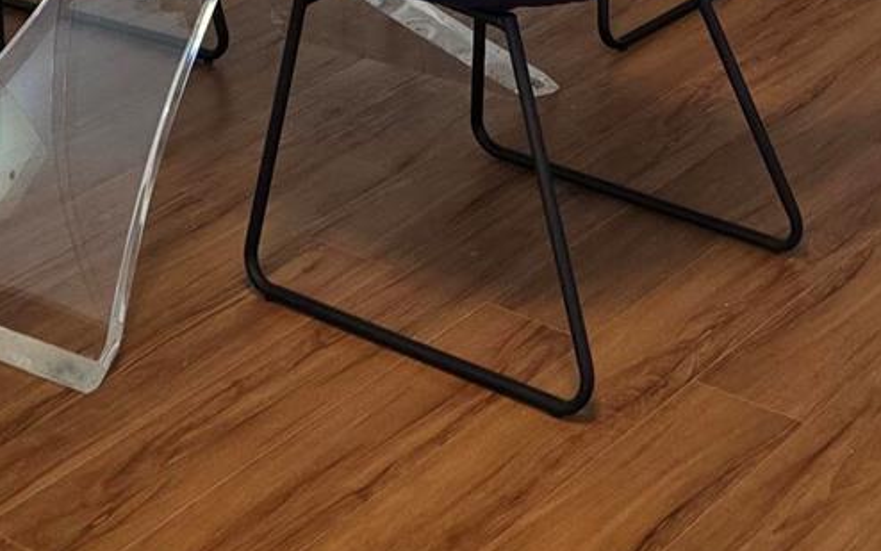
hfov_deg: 20.4
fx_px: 2426
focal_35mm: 101
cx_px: 671
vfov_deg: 10.9
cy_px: -797
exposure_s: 1/120
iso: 125
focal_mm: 6.3
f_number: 1.7
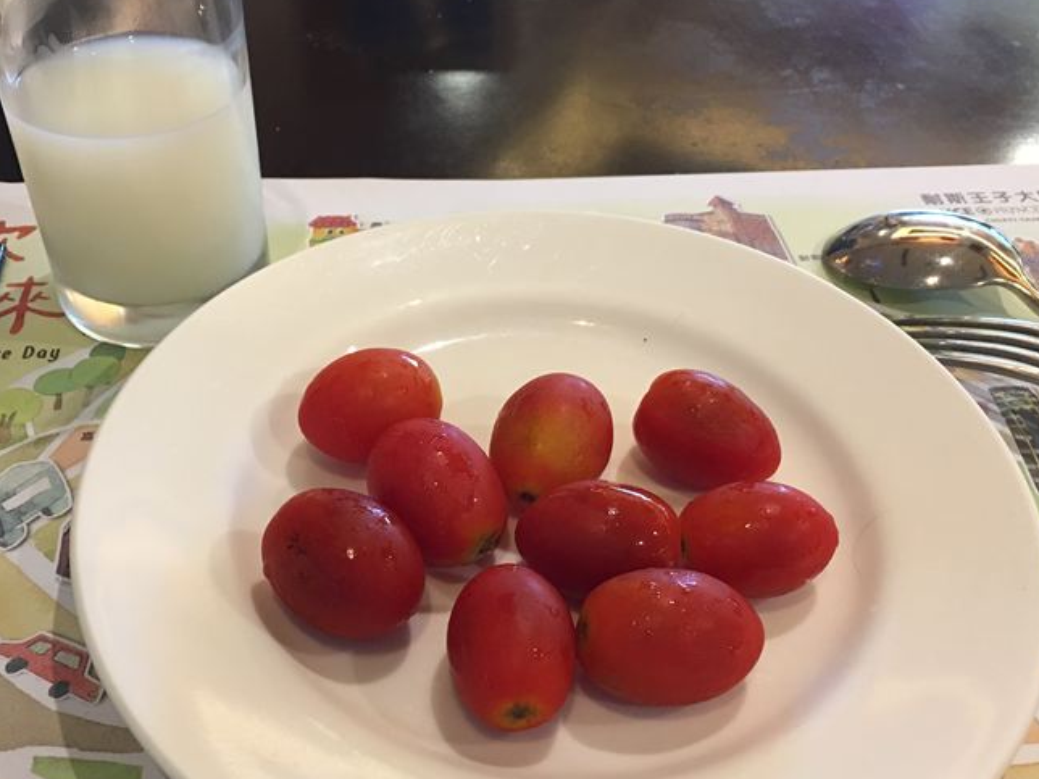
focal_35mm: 36
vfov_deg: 39.6
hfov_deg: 51.2
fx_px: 1081
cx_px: 461
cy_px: 411
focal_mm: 4.15
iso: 100
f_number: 2.2
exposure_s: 1/15
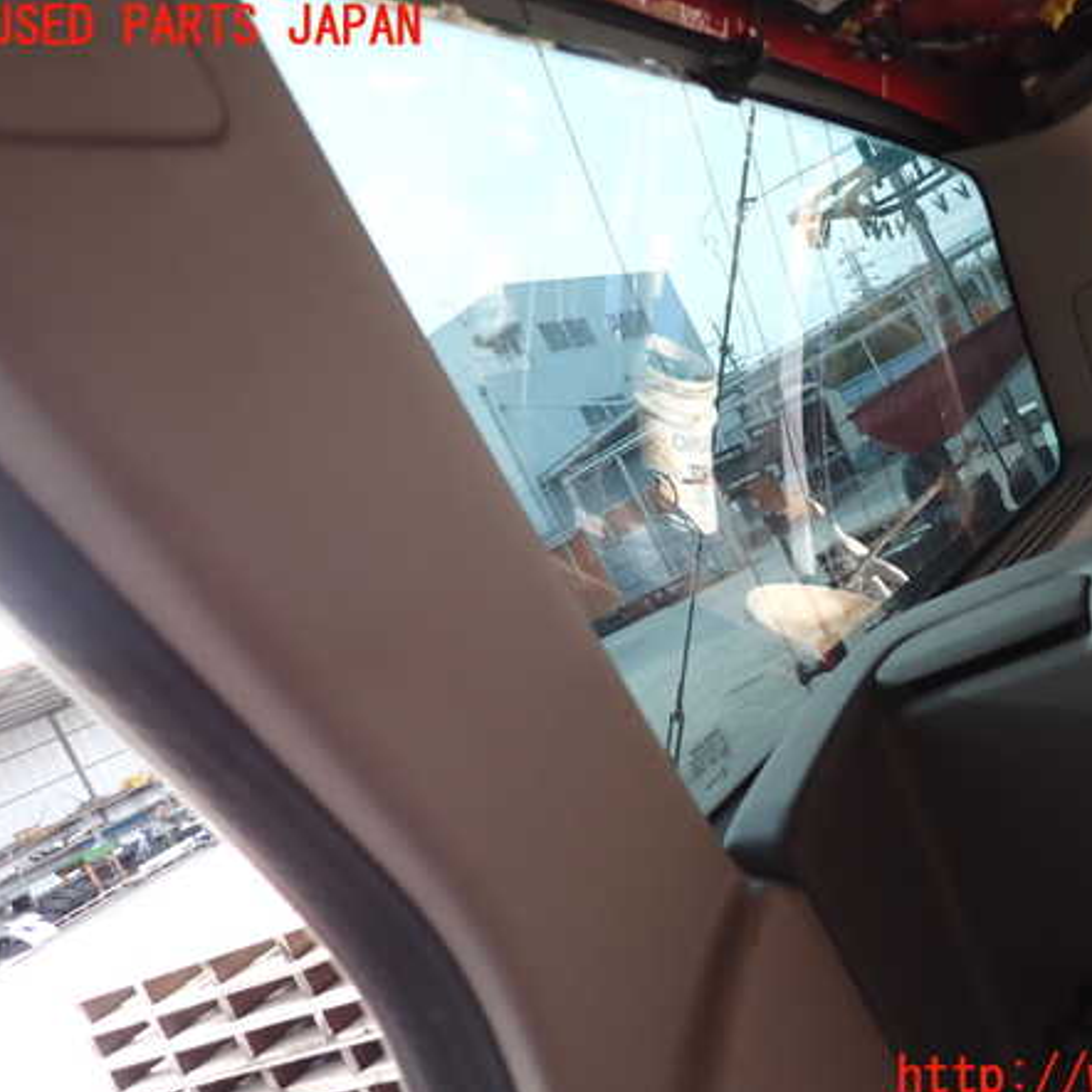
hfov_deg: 53.1
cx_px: 714
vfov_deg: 54.0
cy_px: 553
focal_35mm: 30
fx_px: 1071
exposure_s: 1/60
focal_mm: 4.5
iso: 100
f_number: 2
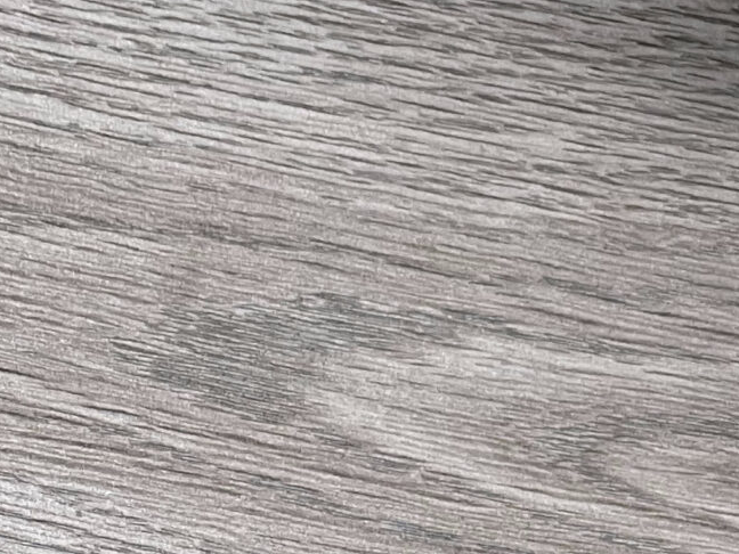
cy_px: 809
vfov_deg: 4.9
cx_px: -96
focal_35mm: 304
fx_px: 6490
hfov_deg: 6.5
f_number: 2.8
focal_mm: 9
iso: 50
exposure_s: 1/100
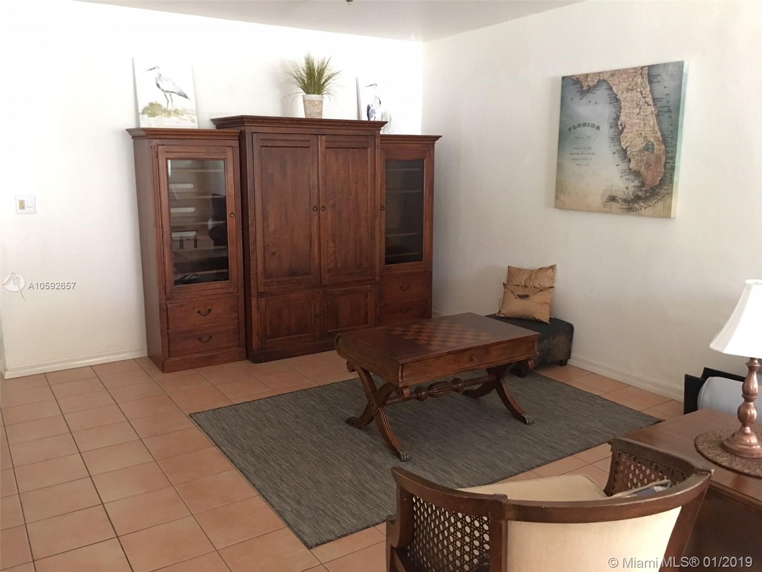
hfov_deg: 61.7
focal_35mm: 29
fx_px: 638
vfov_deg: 48.2
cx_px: 381
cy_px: 286
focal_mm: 4.15
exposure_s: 1/4
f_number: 2.2
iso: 160
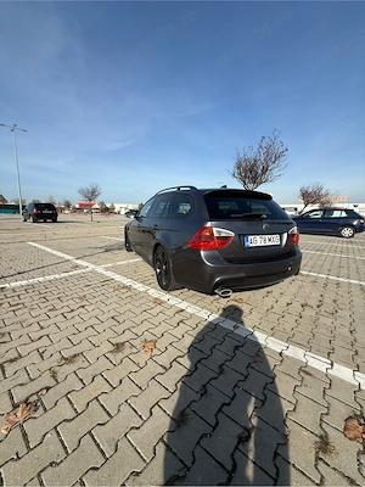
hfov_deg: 85.7
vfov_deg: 102.1
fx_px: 197
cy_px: 244
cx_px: 182
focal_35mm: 14
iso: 50
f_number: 2.2
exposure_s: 1/2165
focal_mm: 2.22
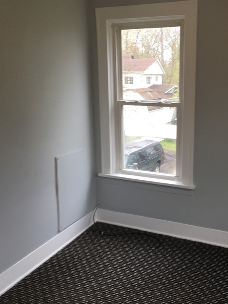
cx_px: 152
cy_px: 151
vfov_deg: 47.9
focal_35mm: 39
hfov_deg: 36.5
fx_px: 342
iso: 25
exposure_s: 1/60
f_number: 2.2
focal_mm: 4.15
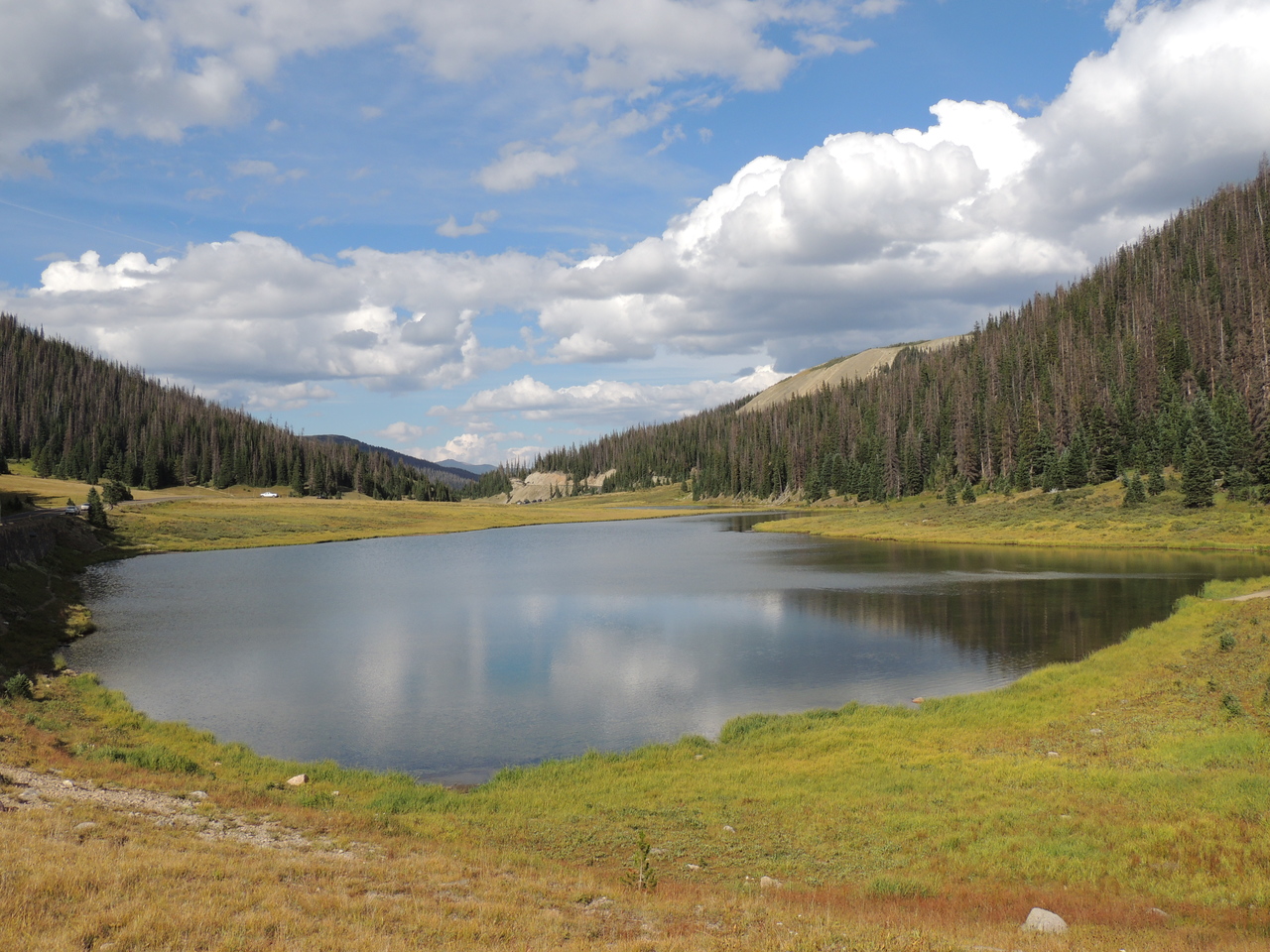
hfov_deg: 55.4
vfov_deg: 42.9
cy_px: 476
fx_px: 1211
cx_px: 635
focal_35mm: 33
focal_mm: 5.8
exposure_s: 1/1600
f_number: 3.2
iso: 100
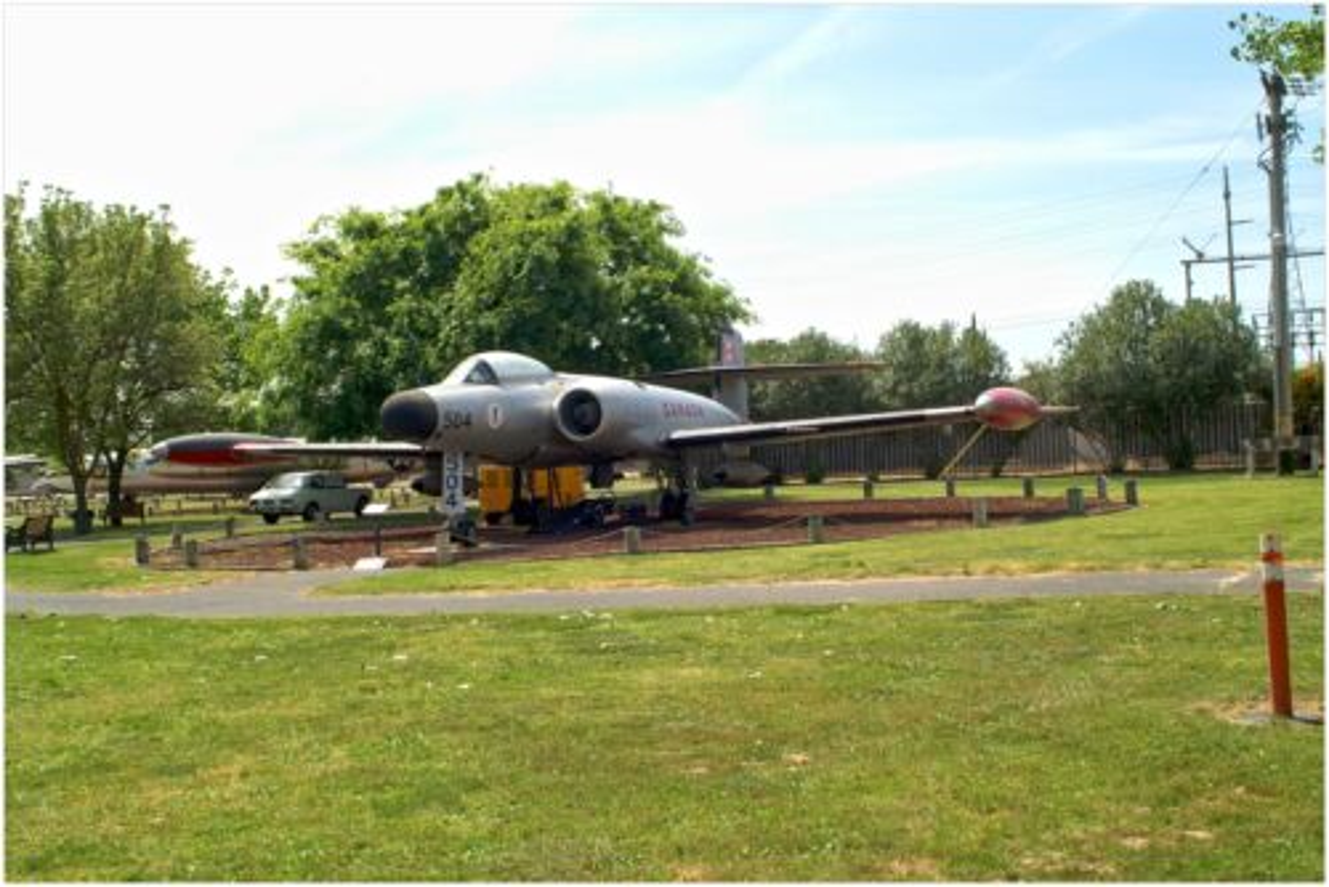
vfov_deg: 31.9
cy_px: 444
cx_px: 664
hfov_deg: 46.4
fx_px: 1551
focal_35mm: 42
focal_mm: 28
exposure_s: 1/200
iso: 100
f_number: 8
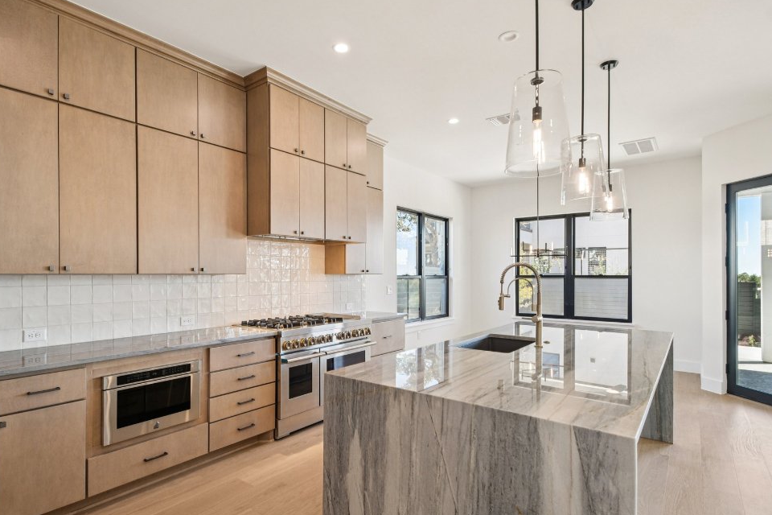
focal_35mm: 18
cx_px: 364
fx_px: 386
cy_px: 261
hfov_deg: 89.9
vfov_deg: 67.4
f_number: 8
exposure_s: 1/15
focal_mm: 10
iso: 400
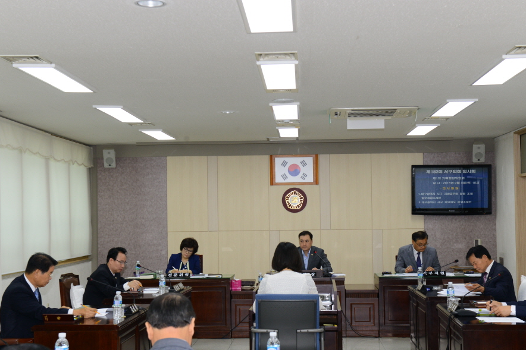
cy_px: 200
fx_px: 833
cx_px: 273
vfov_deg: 23.8
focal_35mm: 57
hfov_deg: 35.1
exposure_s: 1/60
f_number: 7.1
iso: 900
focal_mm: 48
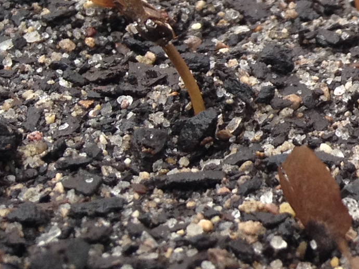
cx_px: 839
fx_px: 1711
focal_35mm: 165
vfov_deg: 8.9
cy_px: 7
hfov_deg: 10.5
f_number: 2.4
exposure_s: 1/127
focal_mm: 4.28
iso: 50
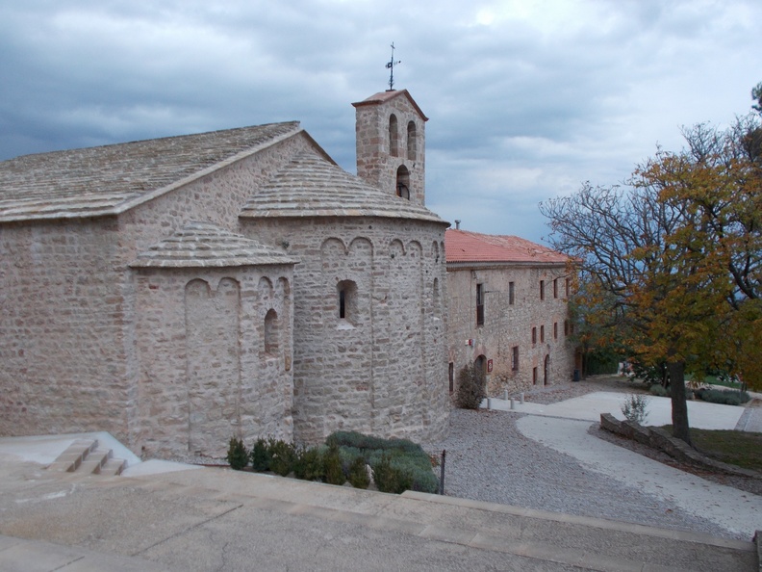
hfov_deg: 54.0
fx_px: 748
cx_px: 381
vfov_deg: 41.8
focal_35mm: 34
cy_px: 286
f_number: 3.6
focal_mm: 6
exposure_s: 1/25
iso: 80
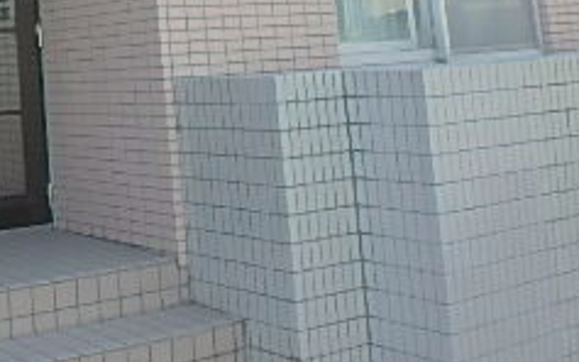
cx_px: -88
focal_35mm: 60
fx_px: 947
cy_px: -93
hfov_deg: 29.9
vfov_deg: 20.0
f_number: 3.5
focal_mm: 3.7
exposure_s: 1/250
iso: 125
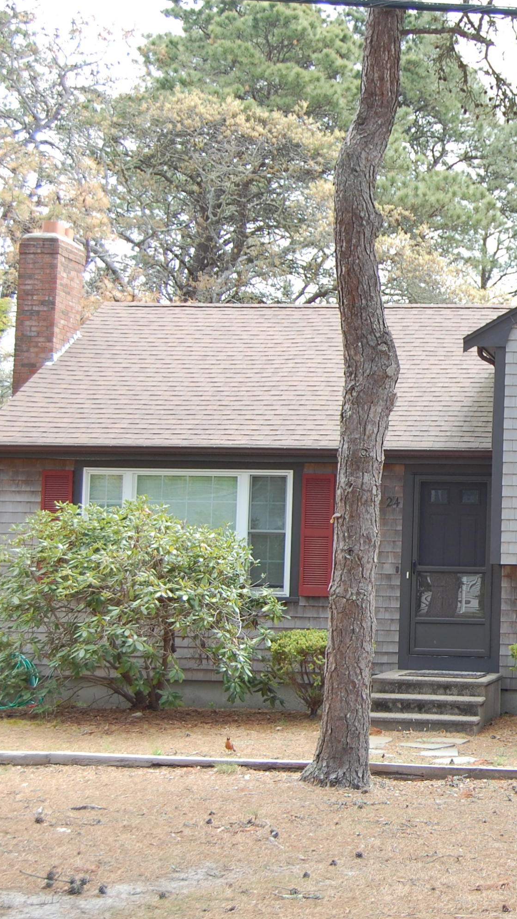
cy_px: 459
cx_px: 578
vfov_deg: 29.7
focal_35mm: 71
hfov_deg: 16.4
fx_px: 1731
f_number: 6.3
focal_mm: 30
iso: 200
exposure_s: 1/160
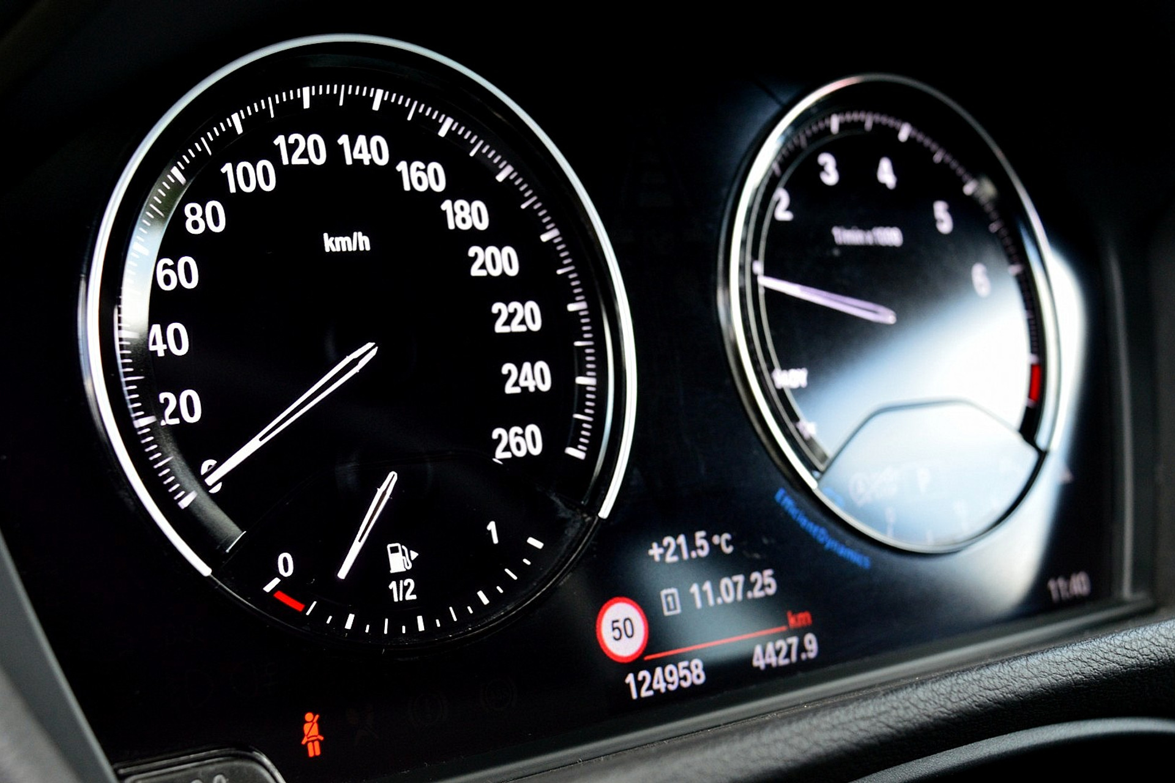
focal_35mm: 51
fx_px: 1664
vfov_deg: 26.5
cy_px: 392
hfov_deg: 38.9
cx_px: 588
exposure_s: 1/60
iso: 800
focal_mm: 34
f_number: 7.1
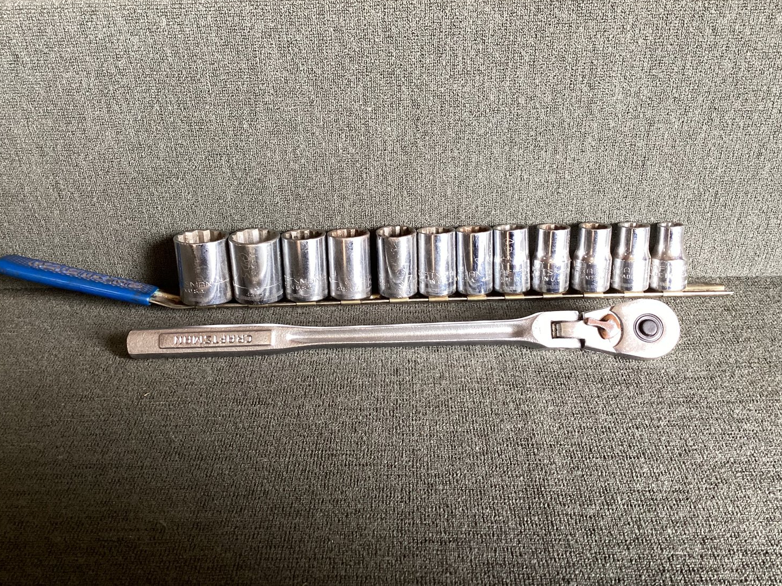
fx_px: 723
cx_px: 388
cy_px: 287
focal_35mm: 32
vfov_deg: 44.2
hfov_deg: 56.8
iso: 160
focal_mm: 3.3
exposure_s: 1/50
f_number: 2.4
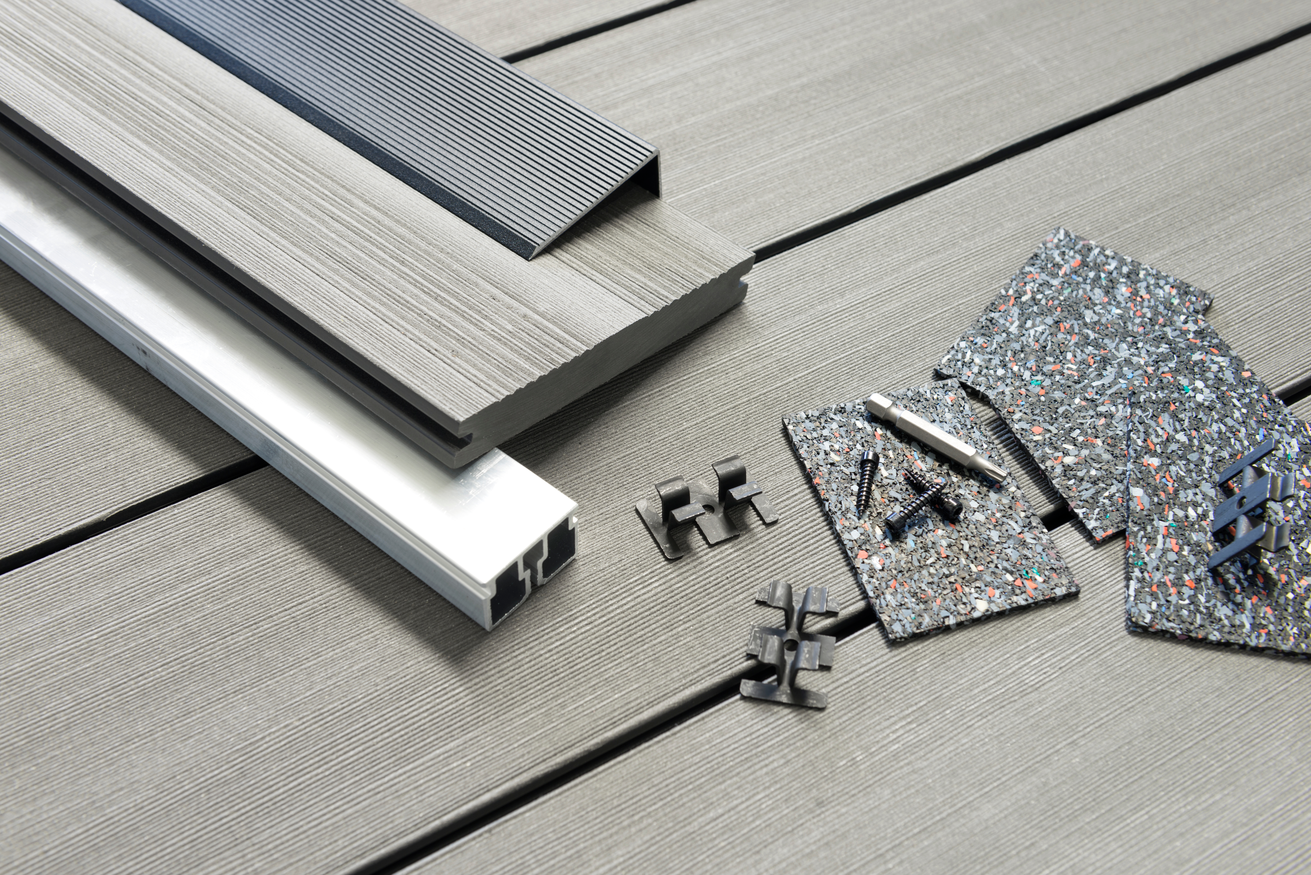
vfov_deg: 28.1
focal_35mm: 48
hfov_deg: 41.1
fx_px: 1748
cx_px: 656
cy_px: 438
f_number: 10
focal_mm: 48
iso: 100
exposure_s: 1/1.25
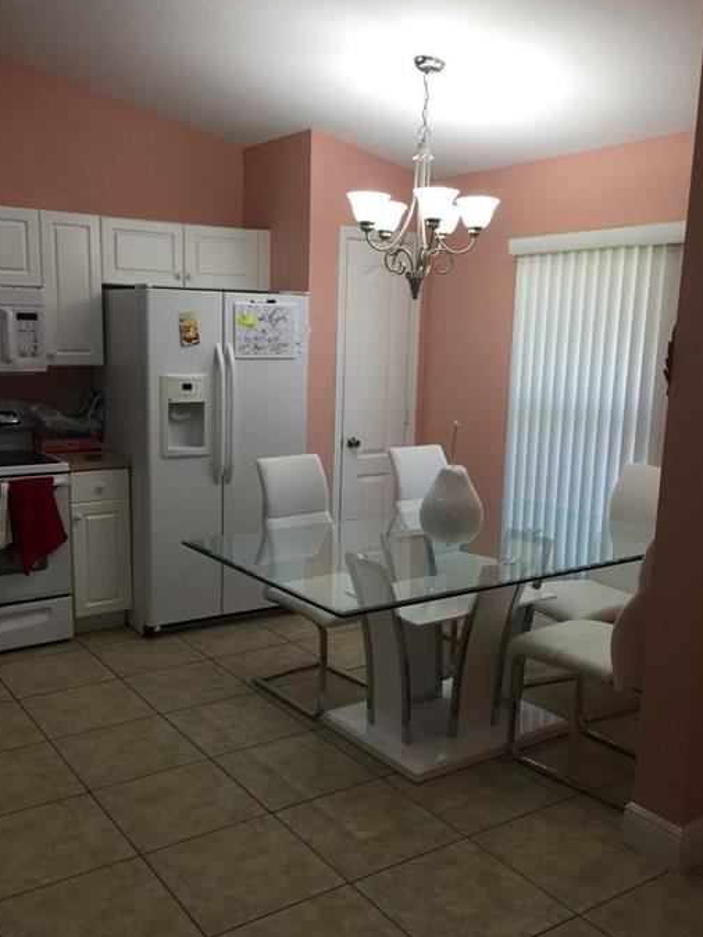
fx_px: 894
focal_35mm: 33
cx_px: 335
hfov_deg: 42.9
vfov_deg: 55.3
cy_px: 498
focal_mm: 4.15
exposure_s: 1/30
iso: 32
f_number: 2.2
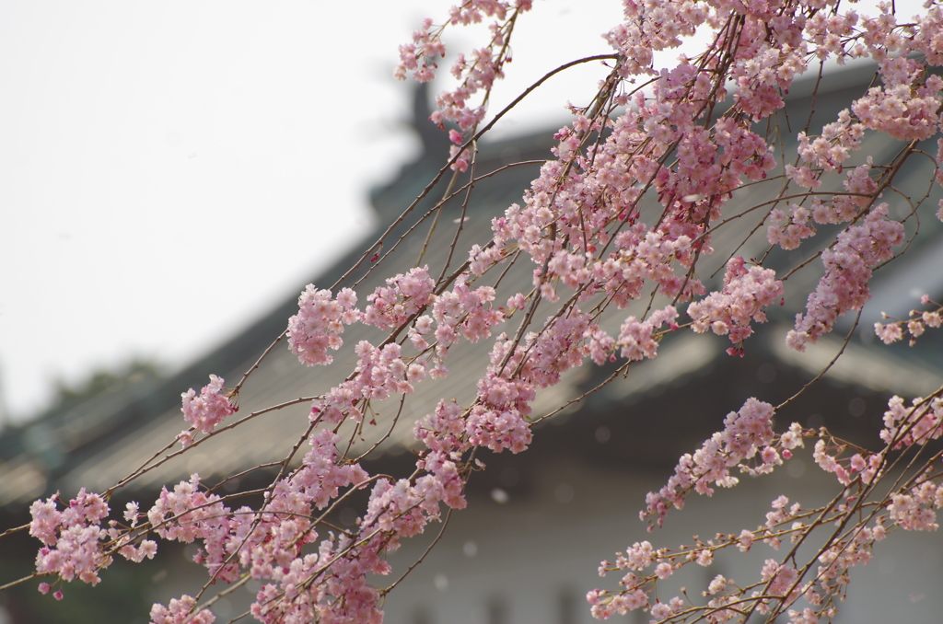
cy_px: 312
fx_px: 11762
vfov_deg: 3.0
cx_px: 472
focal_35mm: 450
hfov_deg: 4.6
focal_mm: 300
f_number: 6.3
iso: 100
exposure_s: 1/320
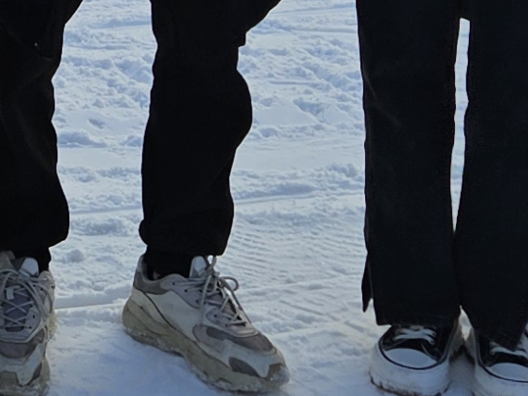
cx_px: -155
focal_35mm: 163
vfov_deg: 8.3
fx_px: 2486
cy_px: -605
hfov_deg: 11.8
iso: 25
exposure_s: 1/1132
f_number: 1.8
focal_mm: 5.4
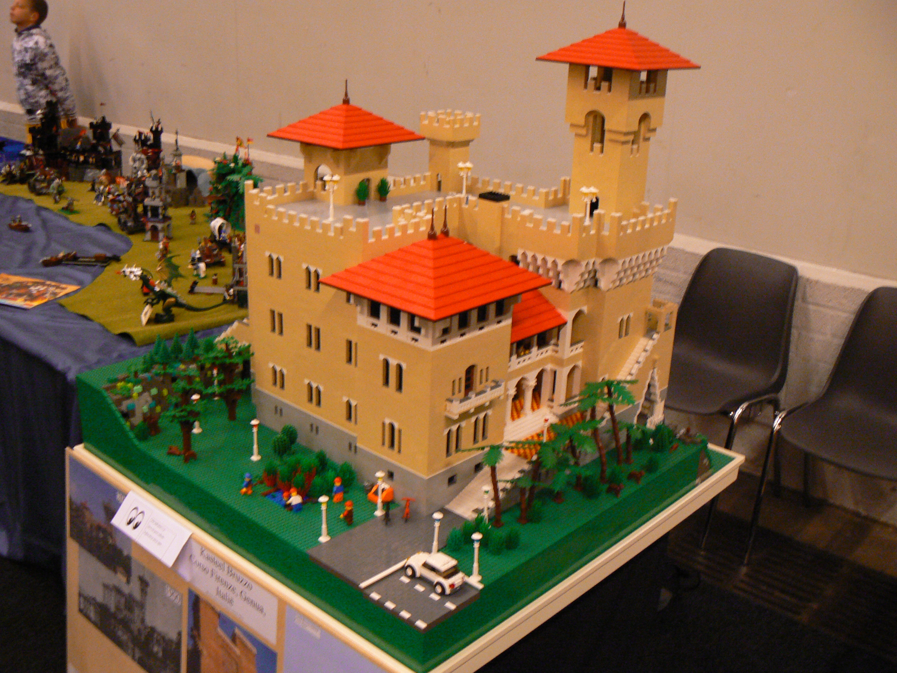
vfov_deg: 39.7
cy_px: 336
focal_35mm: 36
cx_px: 448
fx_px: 933
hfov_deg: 51.4
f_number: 2.8
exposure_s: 1/10
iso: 200
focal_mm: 6
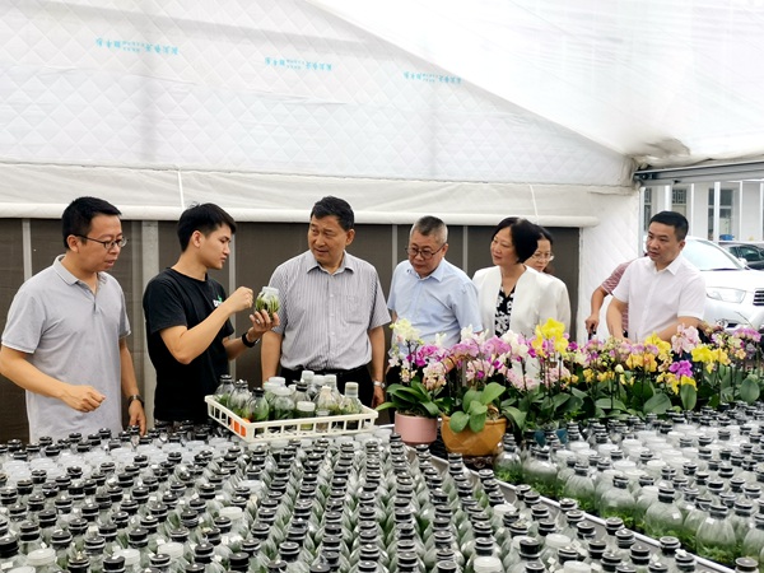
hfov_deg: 46.8
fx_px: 883
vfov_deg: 36.0
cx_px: 382
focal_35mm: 40
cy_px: 286
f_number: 1.8
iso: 50
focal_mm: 4.75
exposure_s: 1/210
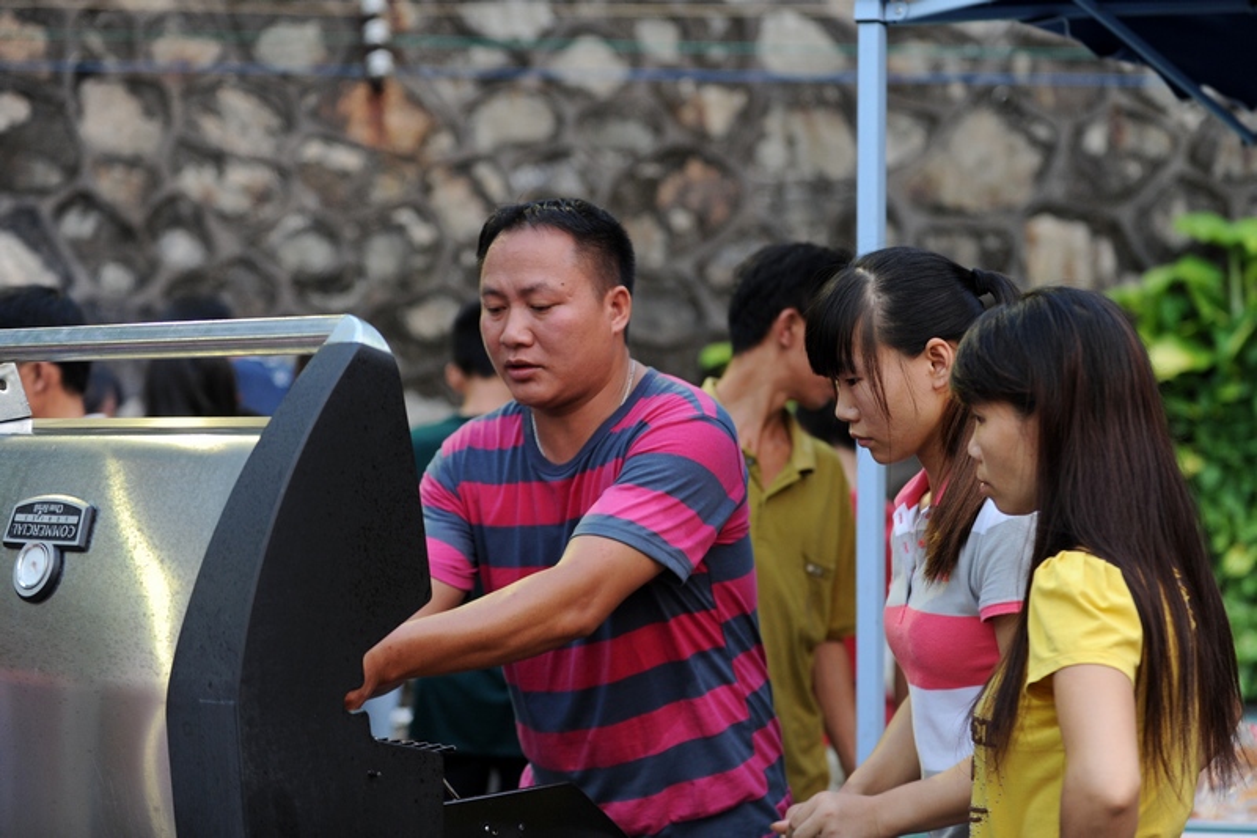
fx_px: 2444
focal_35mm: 70
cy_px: 419
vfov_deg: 19.4
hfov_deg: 28.8
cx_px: 628
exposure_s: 1/200
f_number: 2.8
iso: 1000
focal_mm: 70
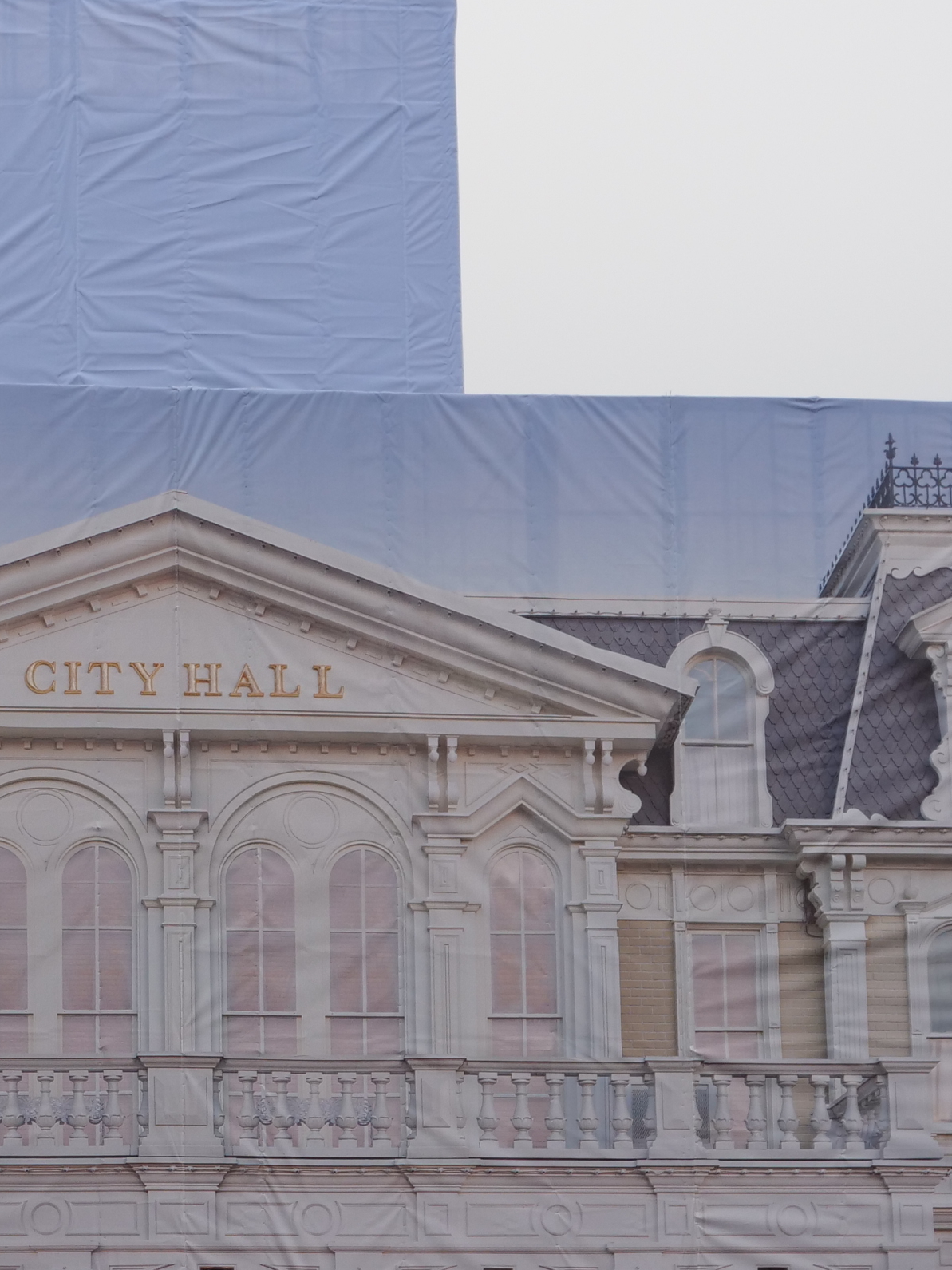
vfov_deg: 17.5
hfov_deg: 13.1
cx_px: 159
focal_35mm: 112
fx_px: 4107
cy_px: 878
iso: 200
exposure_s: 1/250
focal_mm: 24
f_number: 3.5
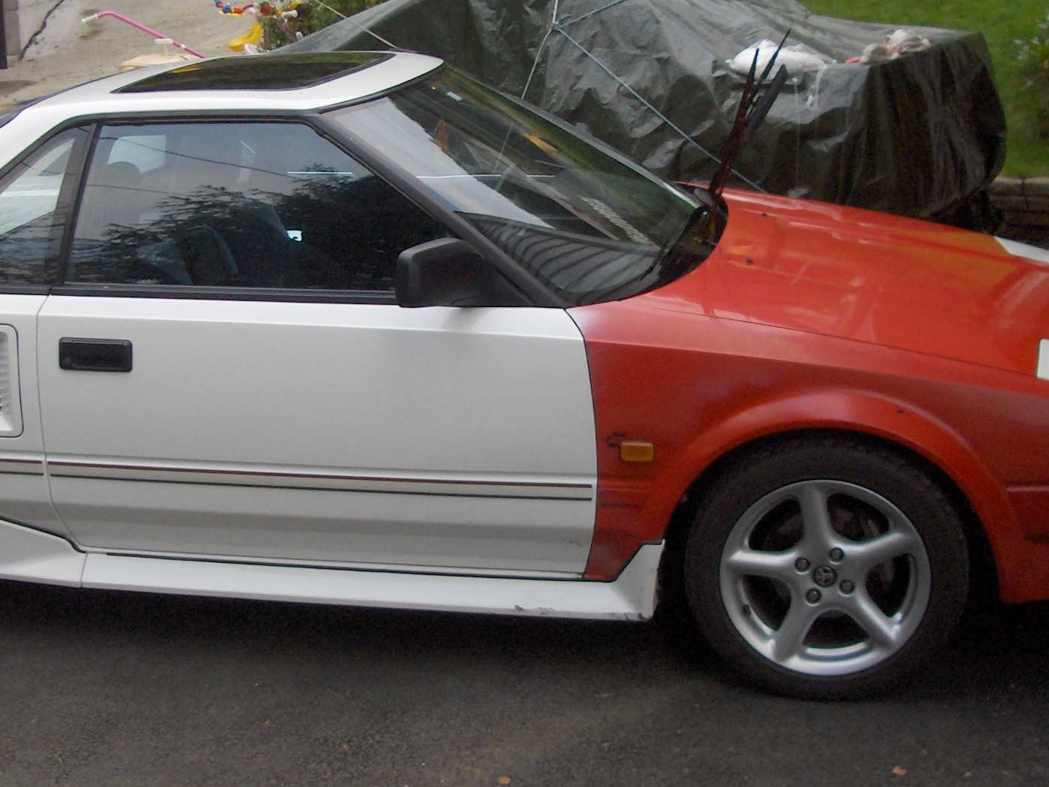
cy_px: 360
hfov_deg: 33.1
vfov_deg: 25.2
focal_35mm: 58
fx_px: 1758
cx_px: 415
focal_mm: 5.8
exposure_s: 1/68.1
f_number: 2.6
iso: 200
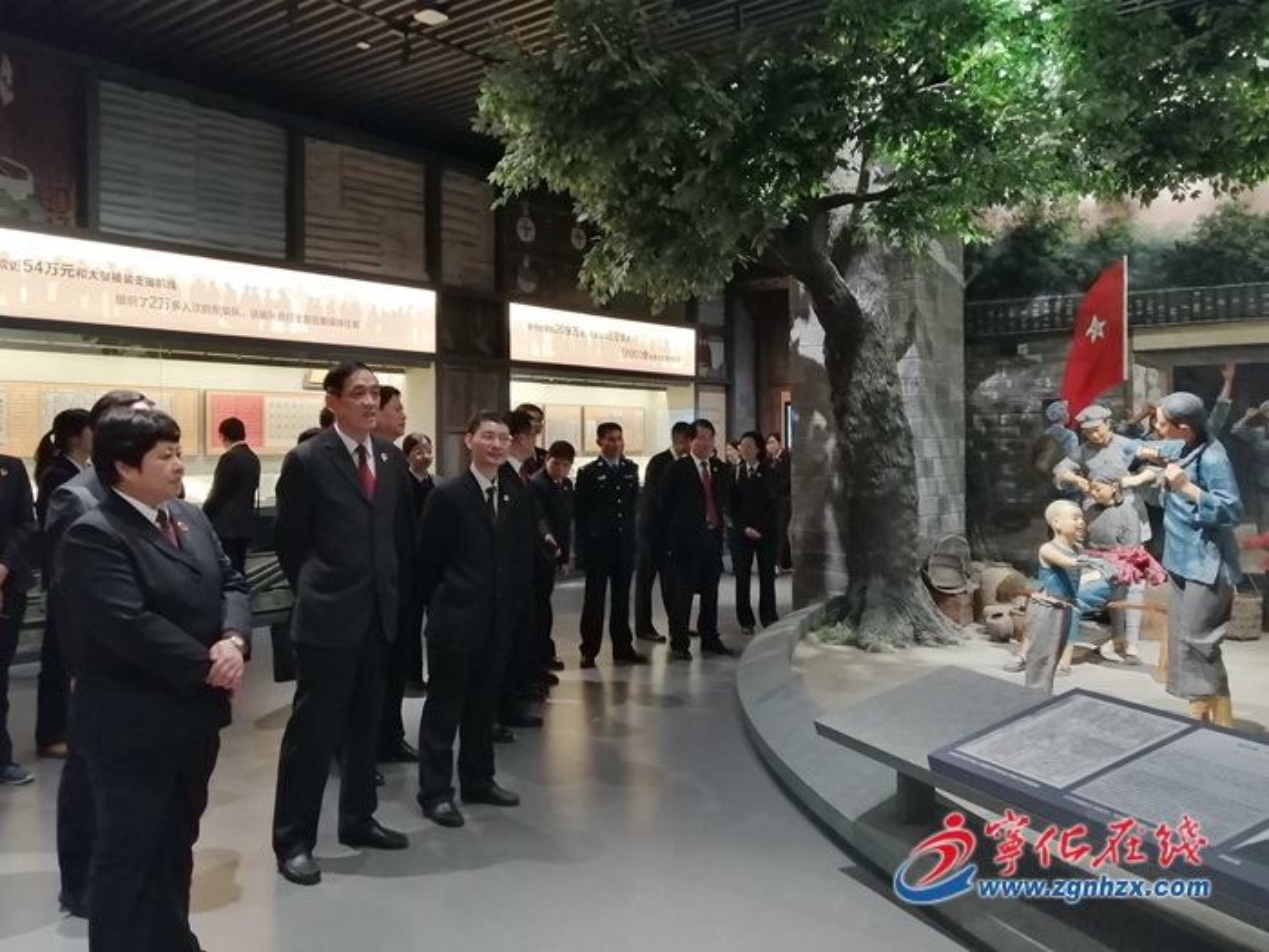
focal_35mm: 27
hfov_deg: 65.3
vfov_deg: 51.4
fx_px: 990
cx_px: 634
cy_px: 476
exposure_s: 1/25
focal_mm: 3.88
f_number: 1.8
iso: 320
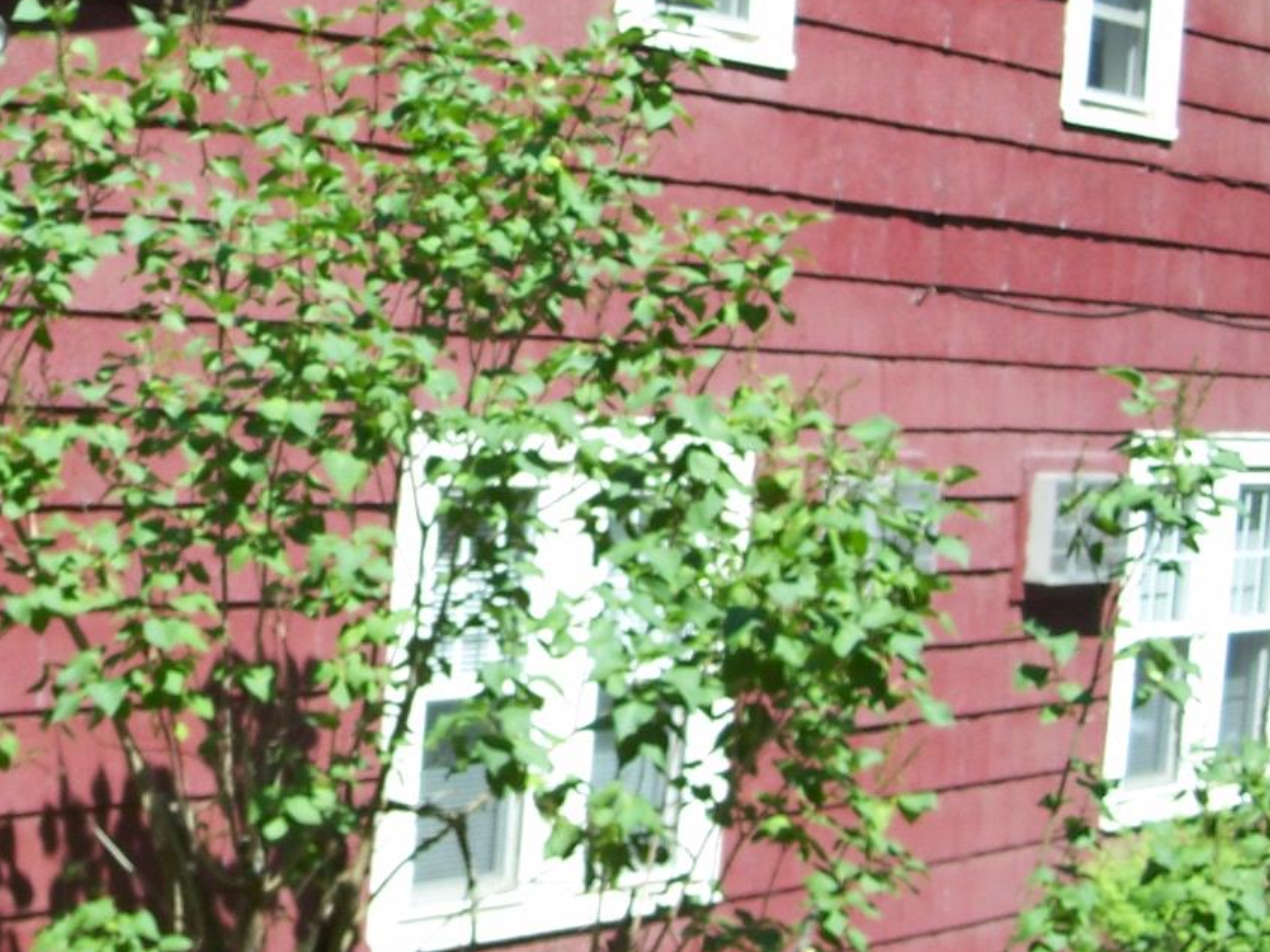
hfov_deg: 21.2
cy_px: 466
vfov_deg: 16.4
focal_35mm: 90
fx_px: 3301
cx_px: 94
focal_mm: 7.8
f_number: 2.8
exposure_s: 1/320
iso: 64
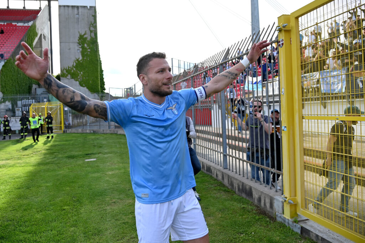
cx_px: 182
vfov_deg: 53.1
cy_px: 122
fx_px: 243
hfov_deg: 73.8
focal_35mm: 24
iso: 400
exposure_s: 1/1250
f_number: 4.5
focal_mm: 24
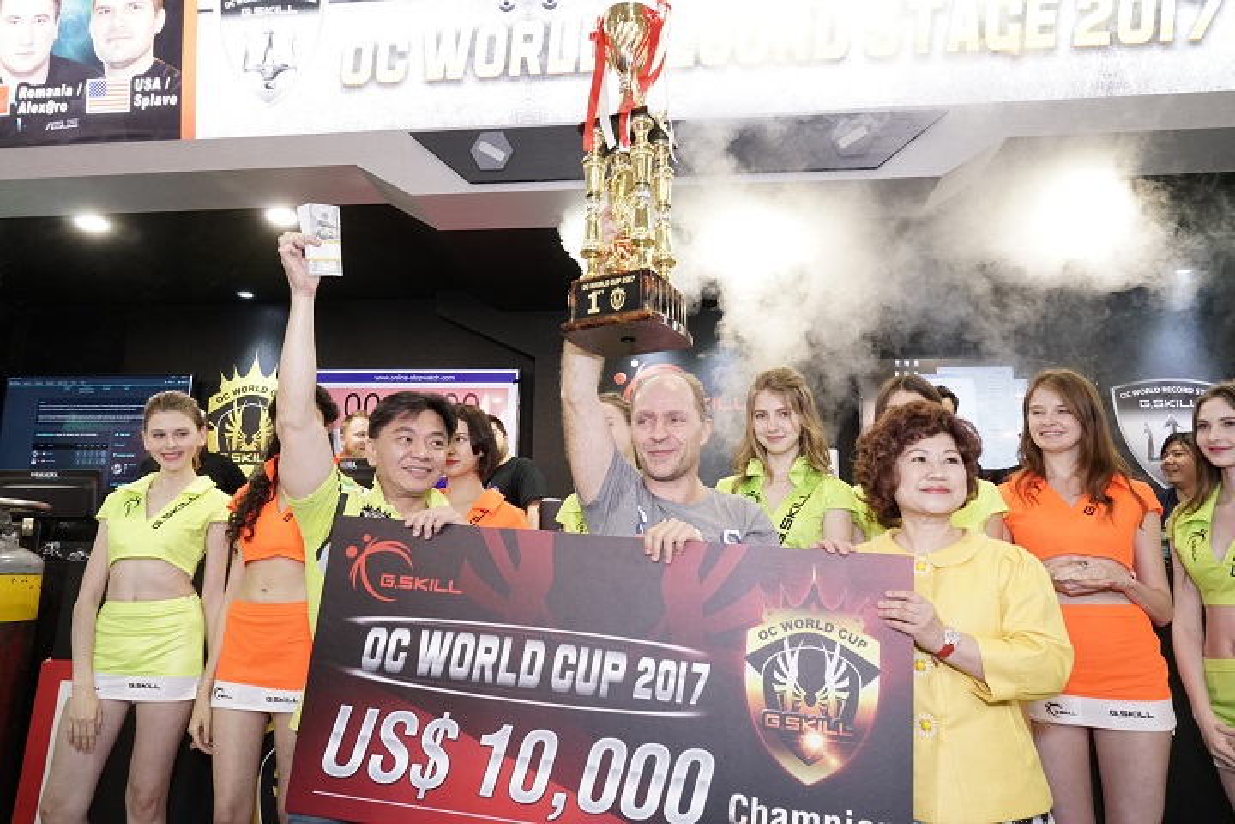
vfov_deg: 53.1
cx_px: 618
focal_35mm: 24
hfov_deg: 73.7
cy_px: 412
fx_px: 823
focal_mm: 24
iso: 2500
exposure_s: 1/60
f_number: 7.1
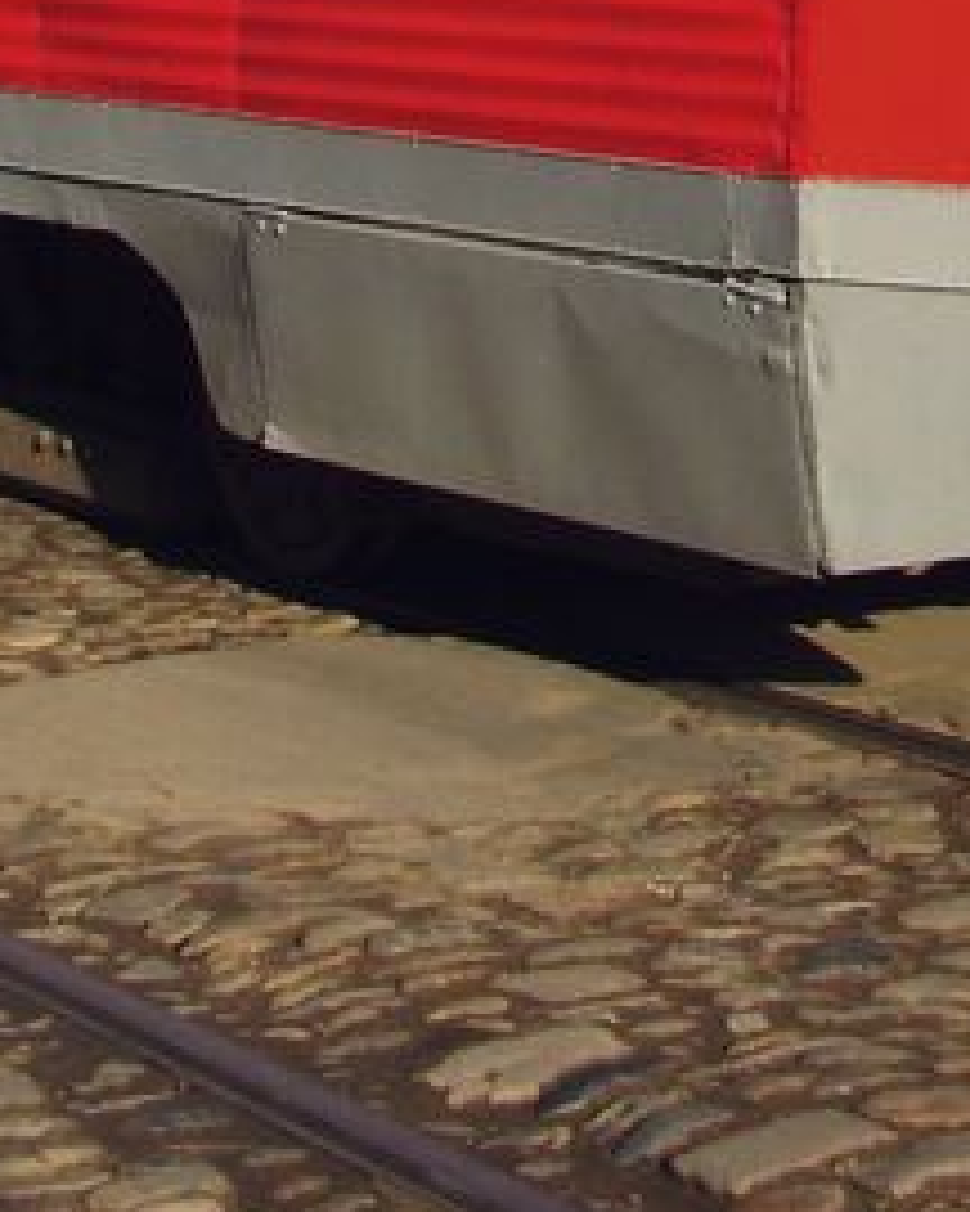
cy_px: -498
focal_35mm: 126
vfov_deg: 14.4
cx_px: 683
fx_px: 4522
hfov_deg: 12.2
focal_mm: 5.7
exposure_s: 1/160
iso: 80
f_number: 5.6
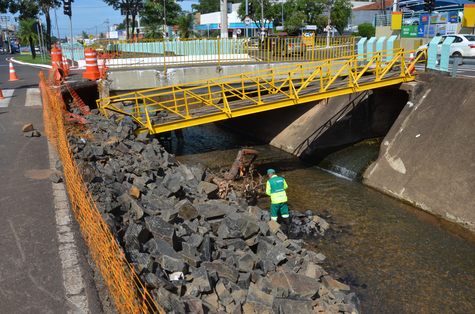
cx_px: 238
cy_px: 157
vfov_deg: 41.5
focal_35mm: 32
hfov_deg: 59.6
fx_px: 415
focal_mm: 21
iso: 800
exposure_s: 1/800
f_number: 14
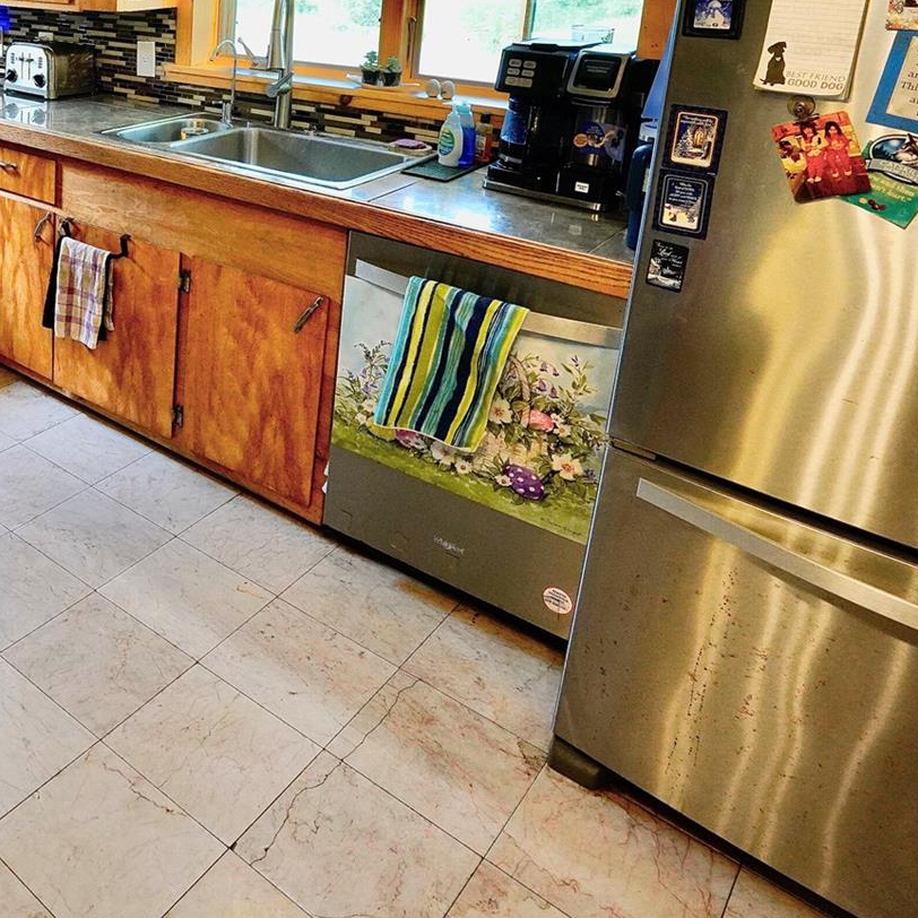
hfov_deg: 46.4
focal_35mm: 30
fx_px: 900
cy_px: 162
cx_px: 26
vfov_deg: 50.2
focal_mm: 14
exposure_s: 1/30
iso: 1600
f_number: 11
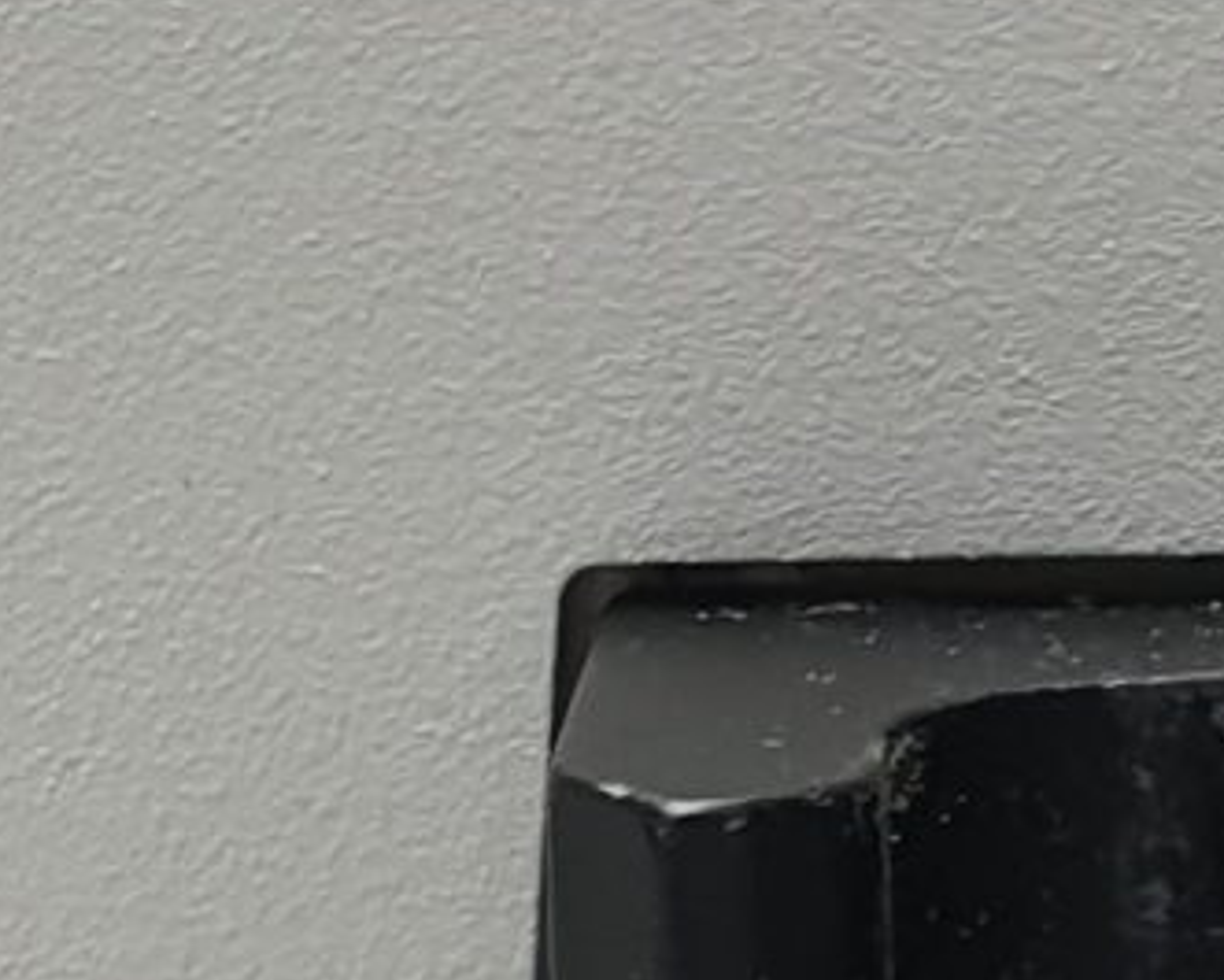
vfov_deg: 7.8
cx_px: 1102
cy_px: 1072
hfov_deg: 9.8
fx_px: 7102
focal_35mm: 196
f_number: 2.4
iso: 80
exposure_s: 1/100
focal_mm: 4.3
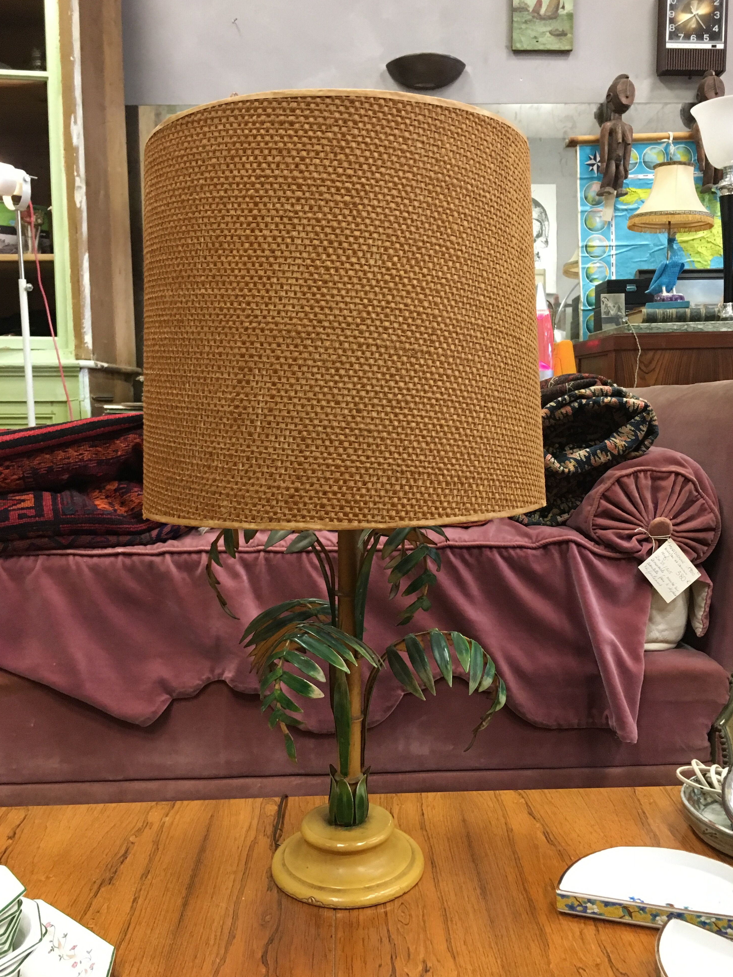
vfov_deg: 60.0
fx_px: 847
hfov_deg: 46.8
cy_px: 491
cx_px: 369
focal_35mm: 30
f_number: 2.2
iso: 200
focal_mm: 4.15
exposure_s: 1/25
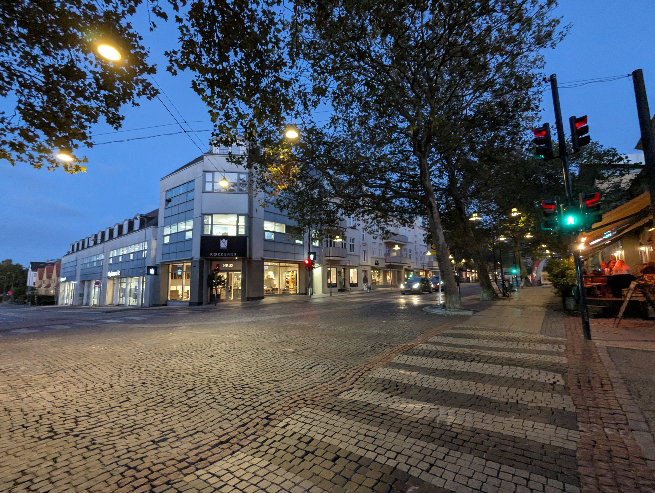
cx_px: 328
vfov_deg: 78.2
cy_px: 246
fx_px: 303
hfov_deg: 94.4
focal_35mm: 16
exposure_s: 1/33.3
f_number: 2.2
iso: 362
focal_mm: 2.35
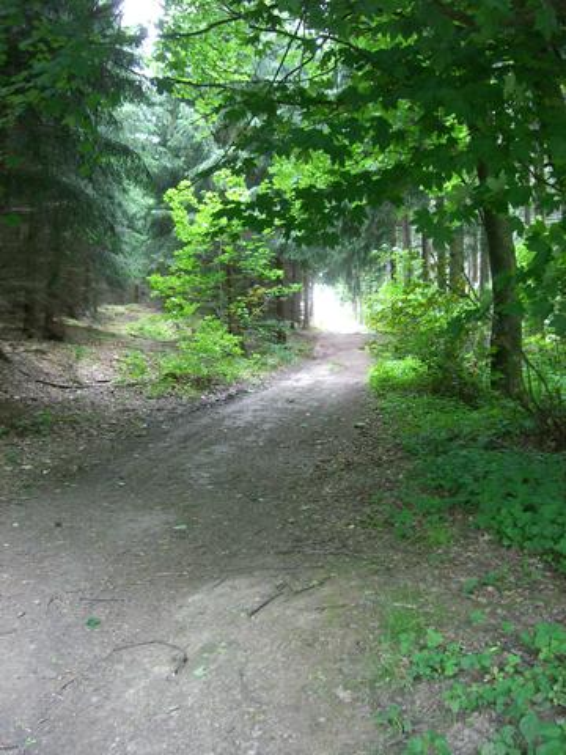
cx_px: 283
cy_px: 378
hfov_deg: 37.7
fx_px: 828
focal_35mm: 38
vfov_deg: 49.0
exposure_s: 1/60
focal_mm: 6.2
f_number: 2.7
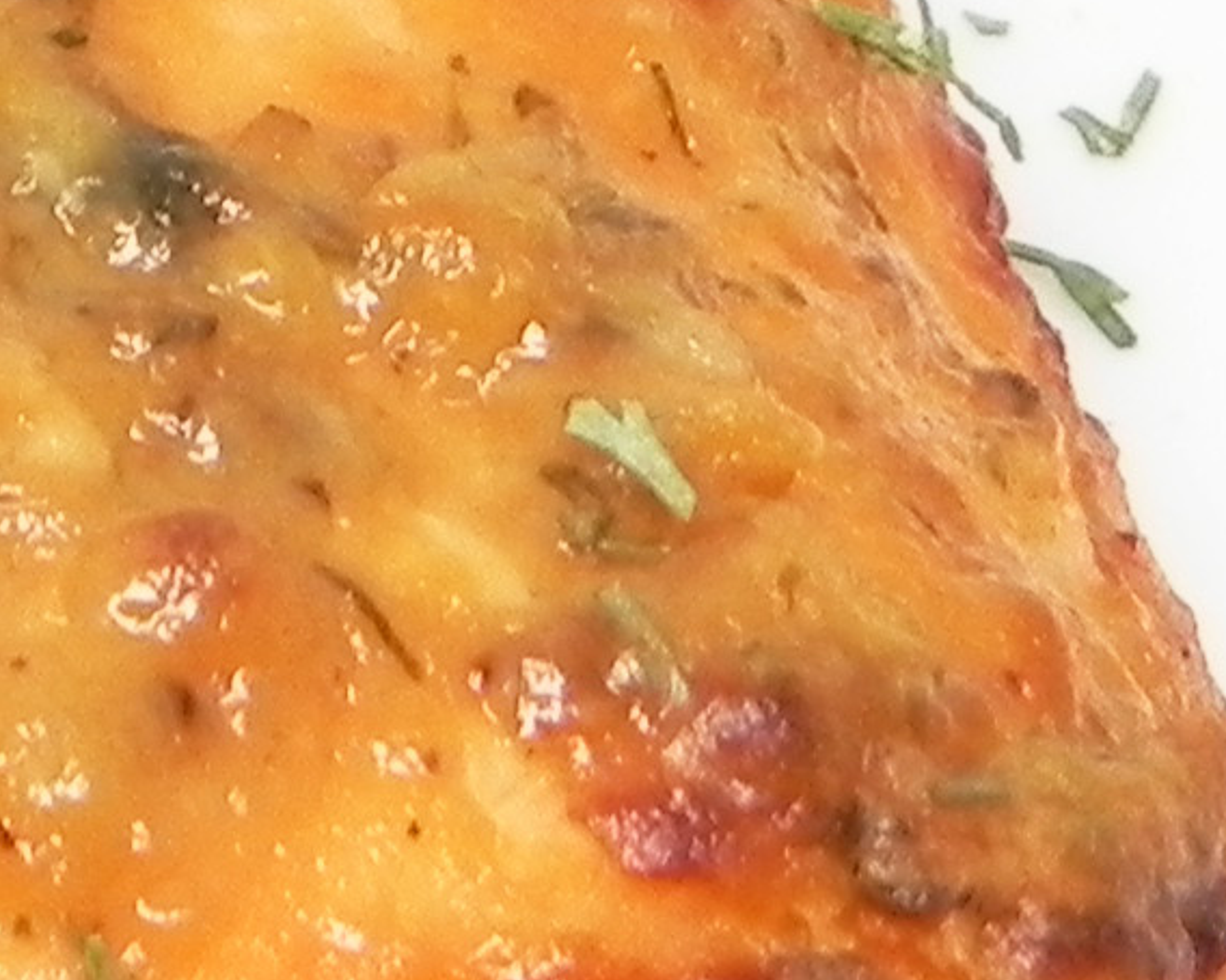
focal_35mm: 207
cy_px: -136
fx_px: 7508
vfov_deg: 7.4
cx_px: -1971
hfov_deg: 8.4
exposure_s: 1/37.2
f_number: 2.8
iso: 160
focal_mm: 5.9
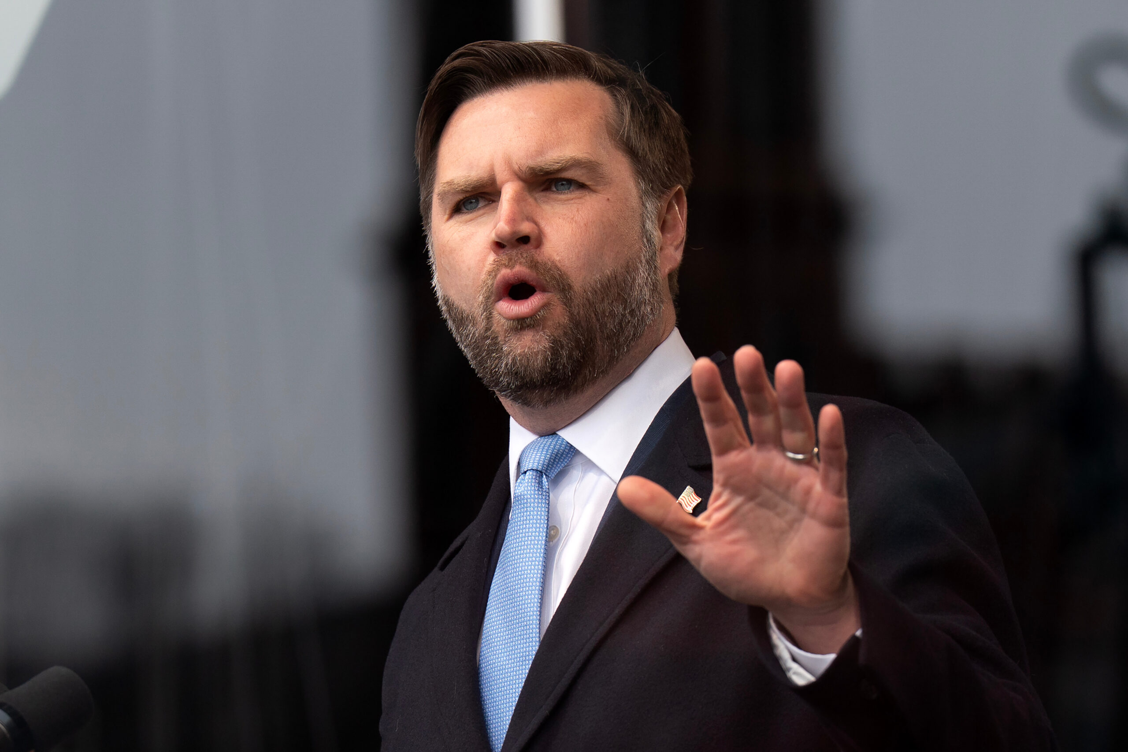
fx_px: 6267
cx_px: 564
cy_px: 376
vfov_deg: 6.9
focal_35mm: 200
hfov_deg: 10.3
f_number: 4
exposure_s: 1/800
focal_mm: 200
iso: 250
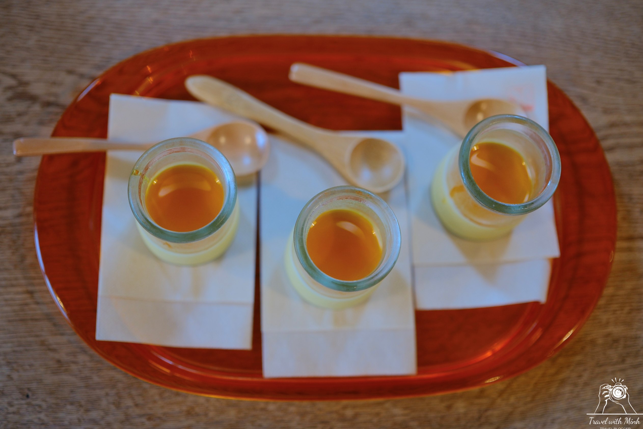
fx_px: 911
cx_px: 320
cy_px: 218
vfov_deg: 26.5
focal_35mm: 51
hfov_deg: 38.9
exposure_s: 1/100
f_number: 1.4
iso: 250
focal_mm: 33
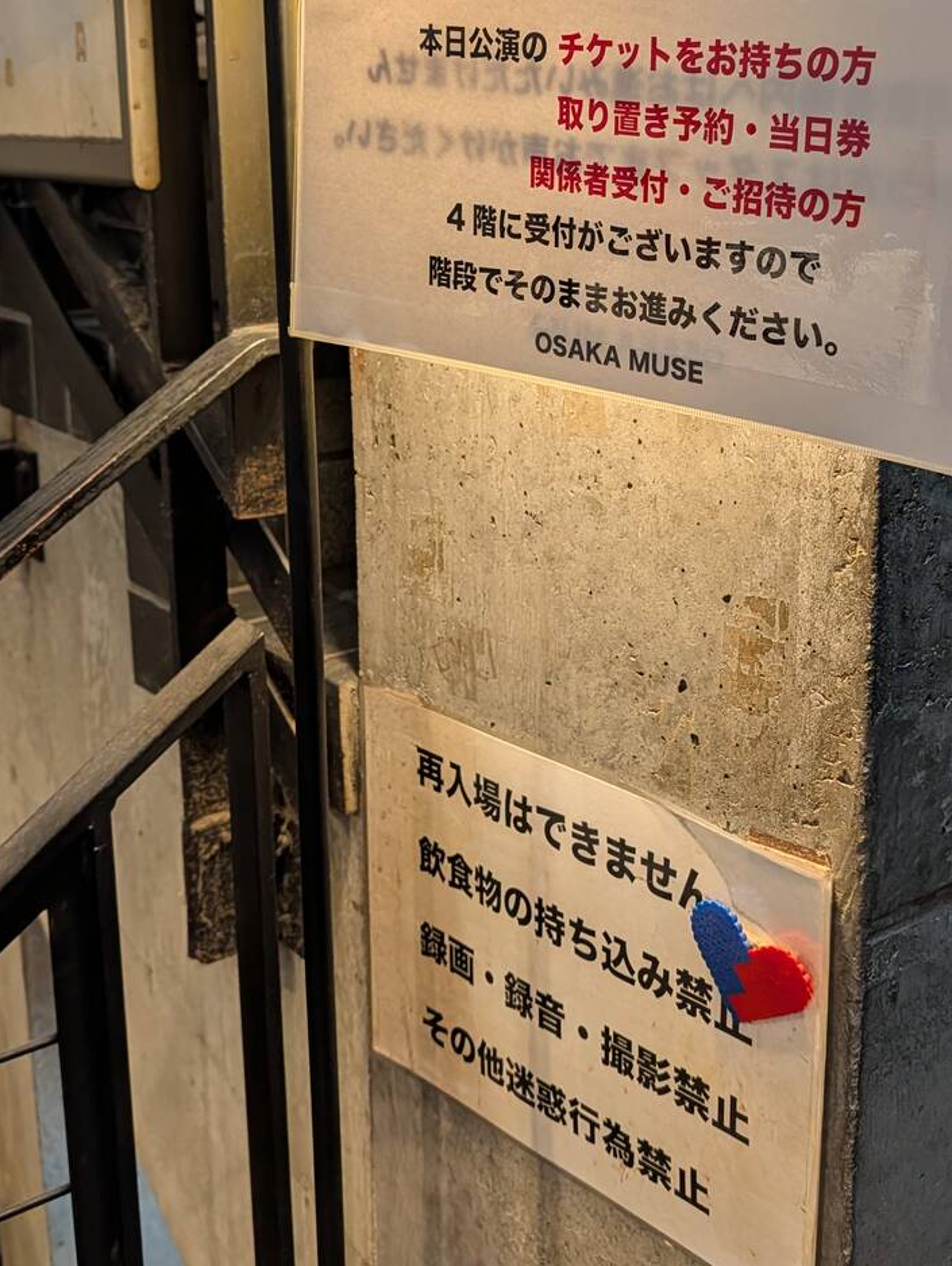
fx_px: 1500
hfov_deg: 35.1
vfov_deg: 45.3
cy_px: 467
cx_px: 579
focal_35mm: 41
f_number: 1.68
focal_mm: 6.9
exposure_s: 1/60
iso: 306
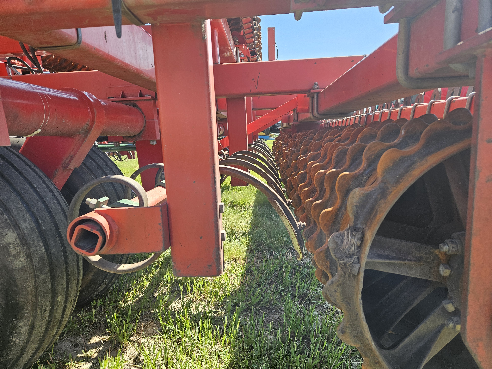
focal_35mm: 23
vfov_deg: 58.9
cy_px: 184
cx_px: 246
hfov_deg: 73.9
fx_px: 327
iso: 32
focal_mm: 5.4
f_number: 1.8
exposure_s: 1/531
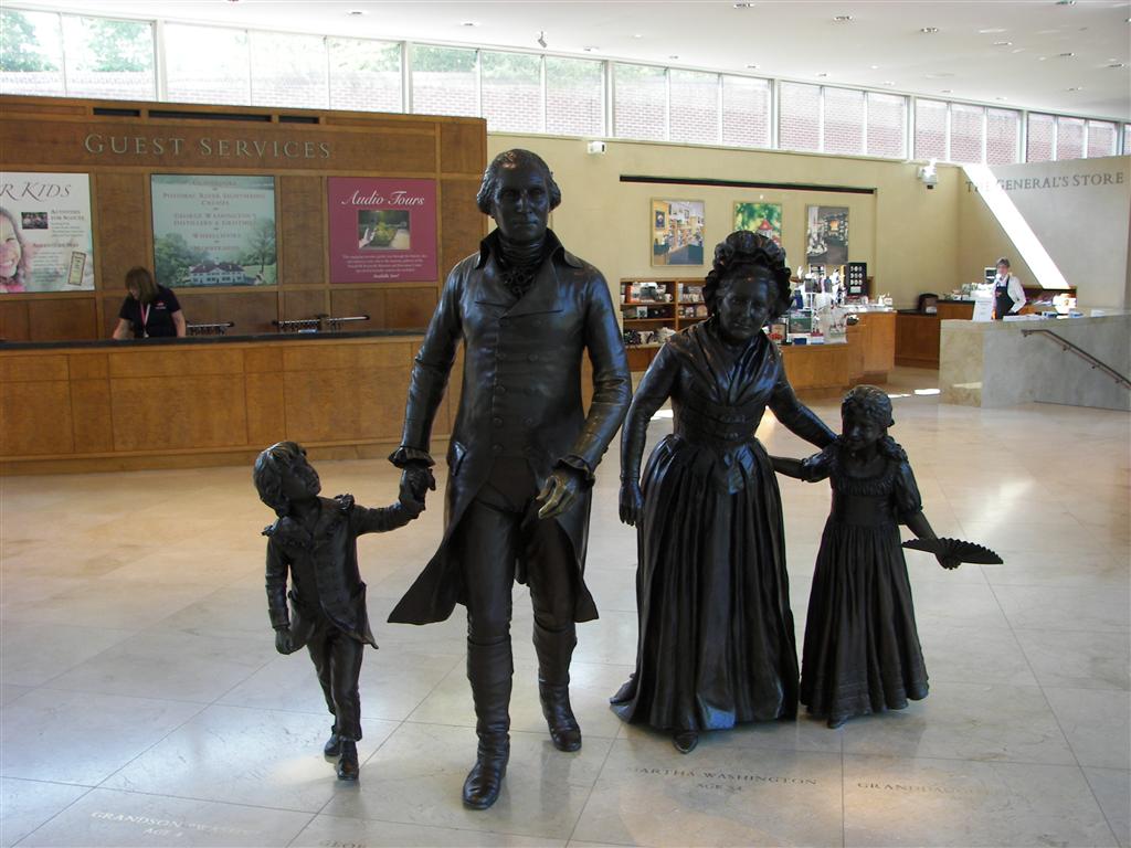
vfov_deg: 39.7
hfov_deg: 51.4
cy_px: 424
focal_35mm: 36
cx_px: 566
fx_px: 1176
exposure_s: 1/50
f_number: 2.8
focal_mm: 6
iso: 64
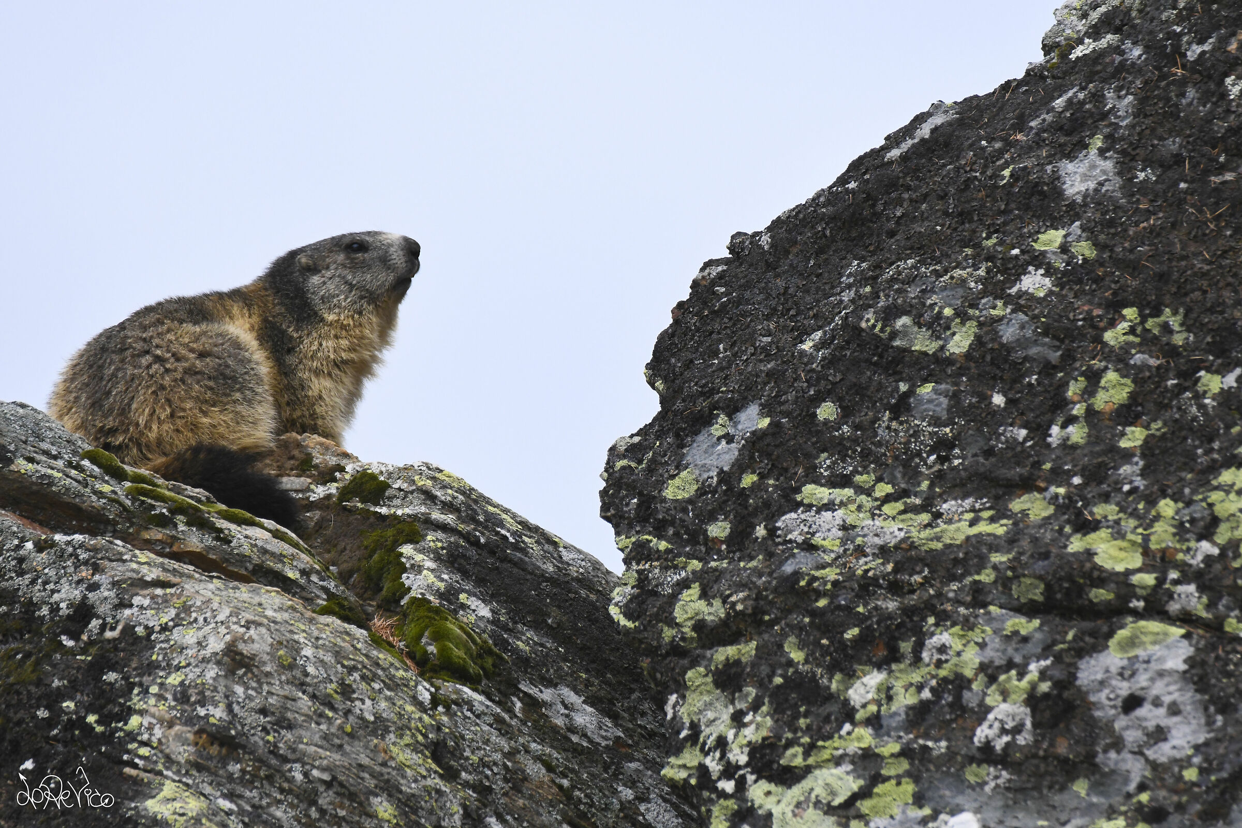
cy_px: 414
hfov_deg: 2.3
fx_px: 31048
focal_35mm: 900
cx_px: 621
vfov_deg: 1.5
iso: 2000
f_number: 8
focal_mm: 600
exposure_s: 1/4000
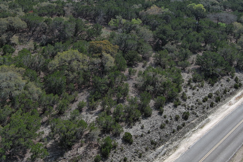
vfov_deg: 27.4
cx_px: 109
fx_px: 324
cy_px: 29
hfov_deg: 41.1
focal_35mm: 48
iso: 100
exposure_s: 1/1377
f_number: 2.8
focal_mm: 10.57
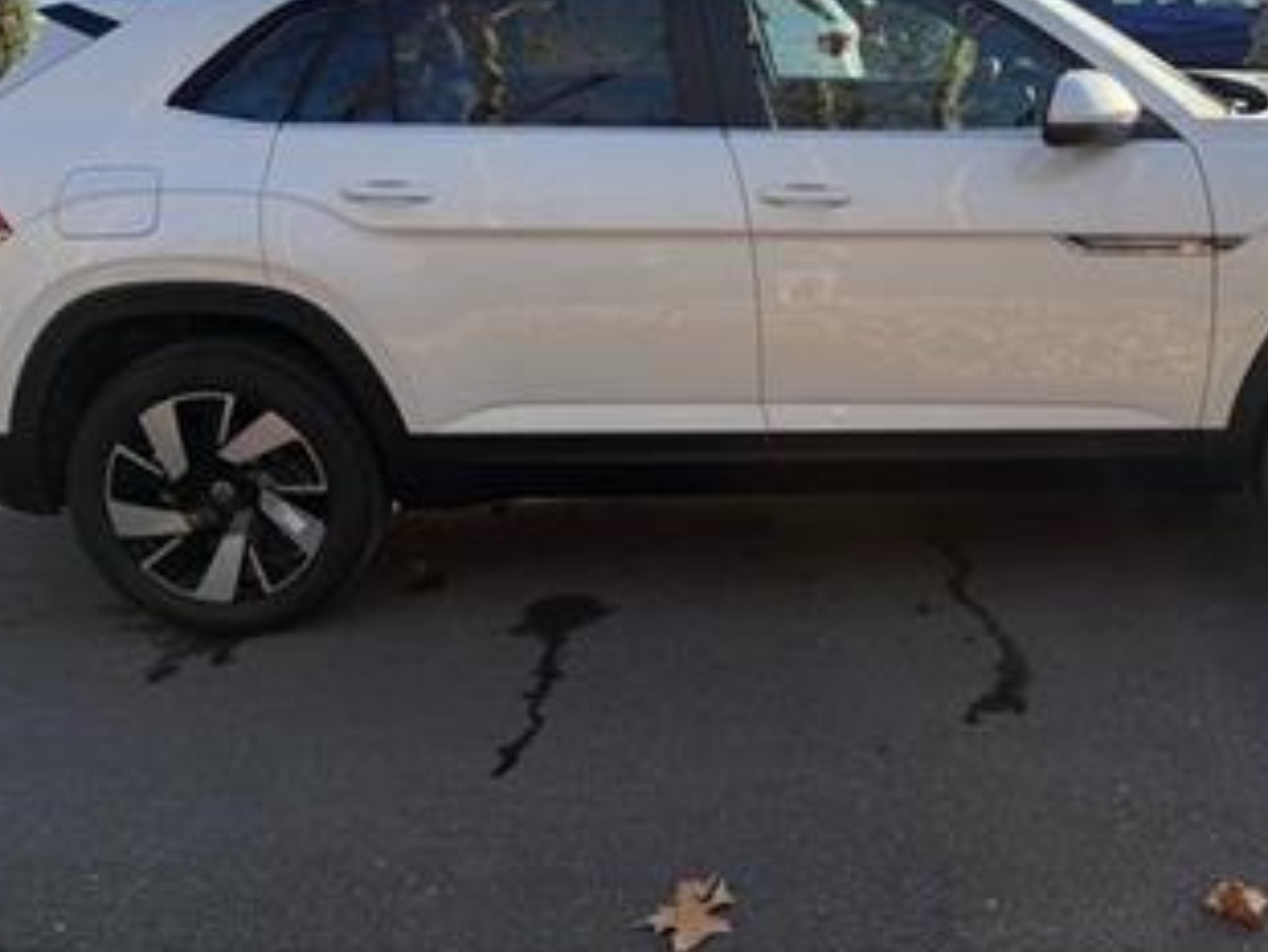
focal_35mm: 39
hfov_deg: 47.5
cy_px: 331
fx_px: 1430
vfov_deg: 36.6
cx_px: 769
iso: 100
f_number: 1.78
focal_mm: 6.76
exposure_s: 1/1949
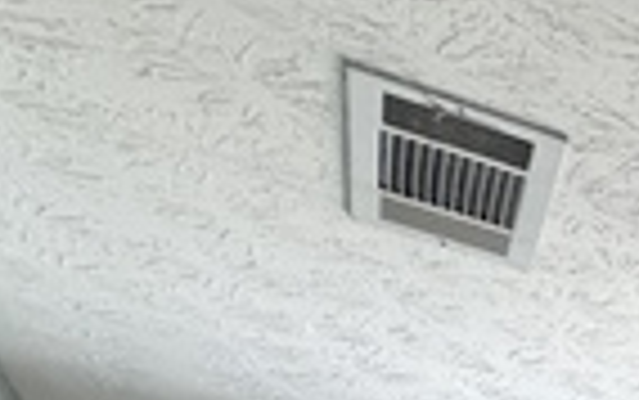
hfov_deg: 18.3
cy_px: 984
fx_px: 1168
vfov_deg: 13.6
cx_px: 1314
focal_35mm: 67
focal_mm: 2.22
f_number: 2.2
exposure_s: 1/106
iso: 320
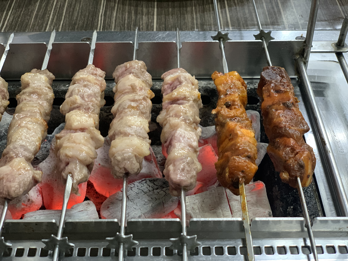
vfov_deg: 28.0
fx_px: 523
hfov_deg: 36.8
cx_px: 174
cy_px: 130
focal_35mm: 52
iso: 400
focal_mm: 6
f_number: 2.4
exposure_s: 1/40
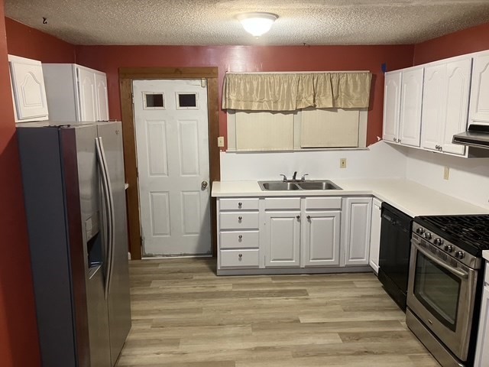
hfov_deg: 63.4
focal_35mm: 28
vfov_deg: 49.7
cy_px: 184
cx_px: 244
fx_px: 396
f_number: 1.8
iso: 250
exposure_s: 1/40
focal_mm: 3.99
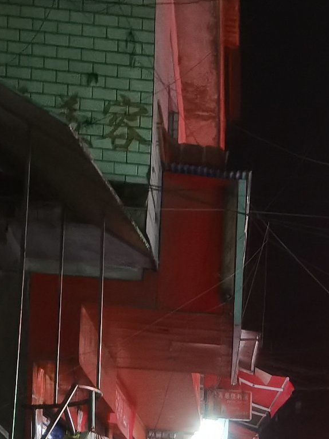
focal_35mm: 93
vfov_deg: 19.7
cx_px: 482
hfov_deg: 14.8
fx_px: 1179
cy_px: 543
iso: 400
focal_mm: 5.58
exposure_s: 1/33.3
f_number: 1.8
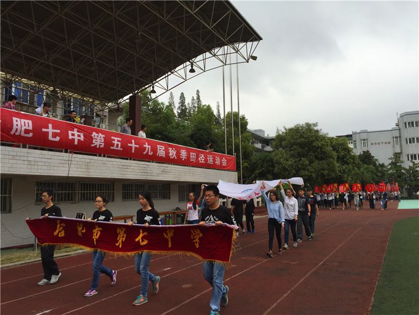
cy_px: 158
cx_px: 210
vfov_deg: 48.2
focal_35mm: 29
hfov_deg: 61.7
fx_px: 351
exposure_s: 1/286
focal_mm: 4.15
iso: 32
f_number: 2.2
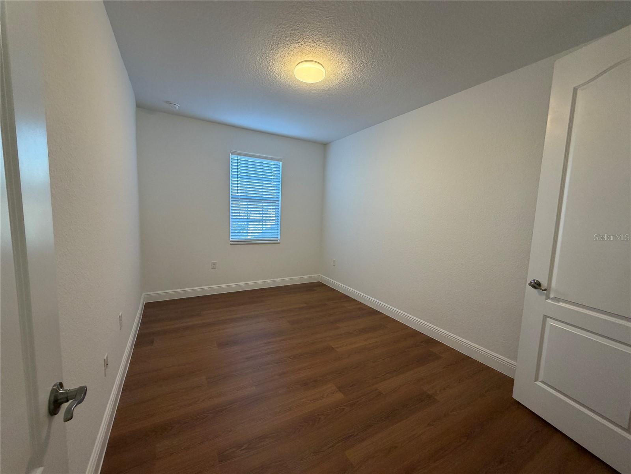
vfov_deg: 85.7
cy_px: 237
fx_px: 255
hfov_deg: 102.1
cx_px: 316
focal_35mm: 14
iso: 200
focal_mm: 2.22
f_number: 2.2
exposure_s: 1/60
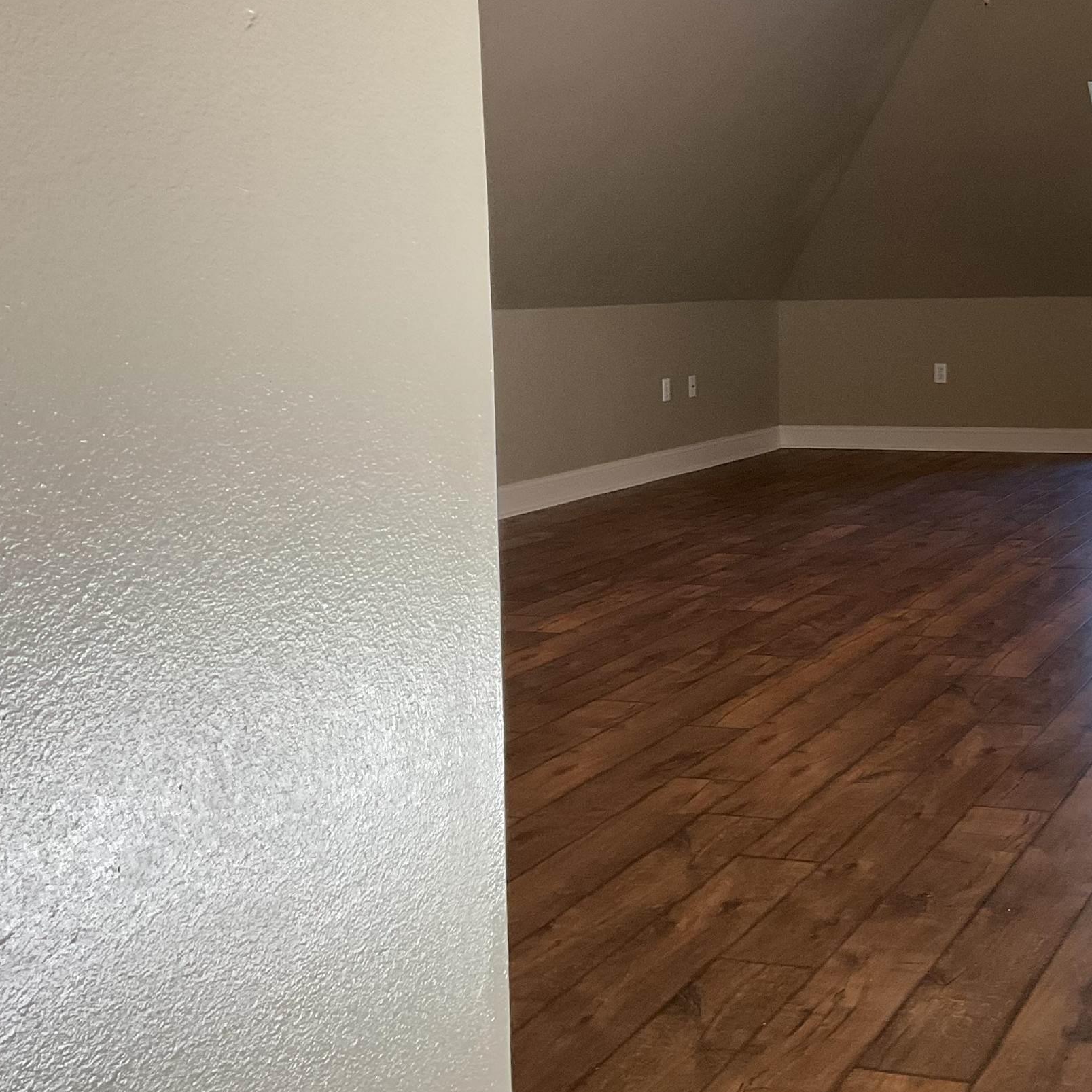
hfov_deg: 33.1
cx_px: 951
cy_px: 406
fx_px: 1749
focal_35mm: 49
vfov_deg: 34.5
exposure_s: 1/60
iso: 125
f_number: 1.8
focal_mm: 3
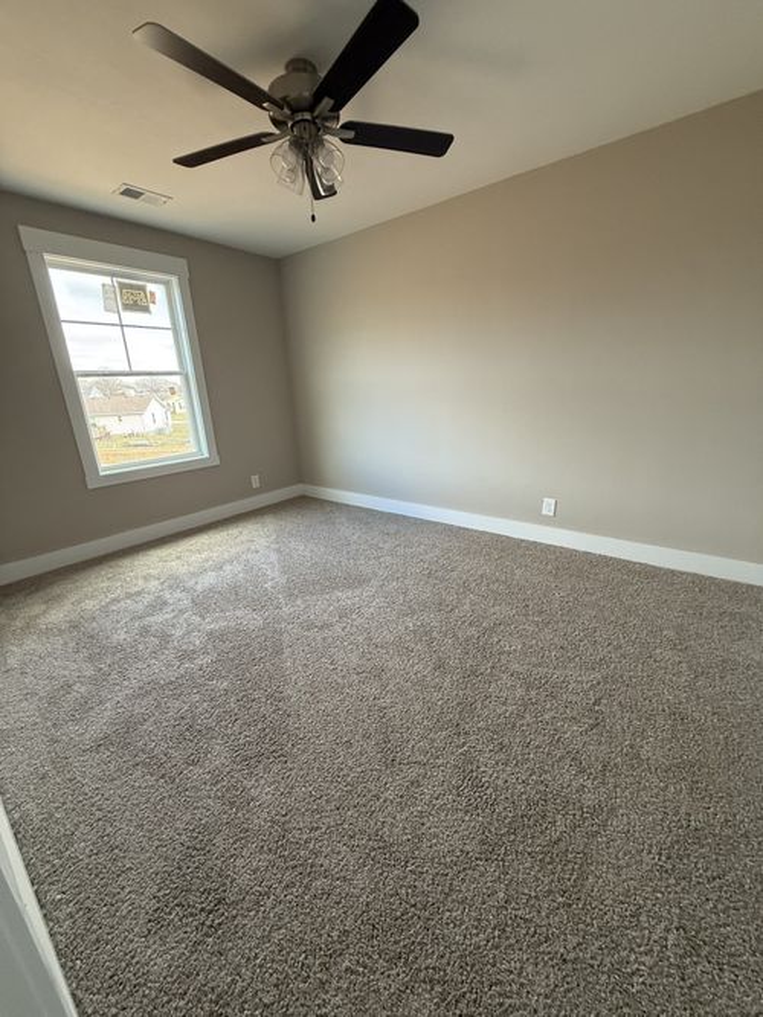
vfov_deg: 102.1
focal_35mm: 14
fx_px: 412
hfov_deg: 85.7
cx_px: 382
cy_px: 508
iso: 320
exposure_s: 1/120
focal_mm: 2.22
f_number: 2.2
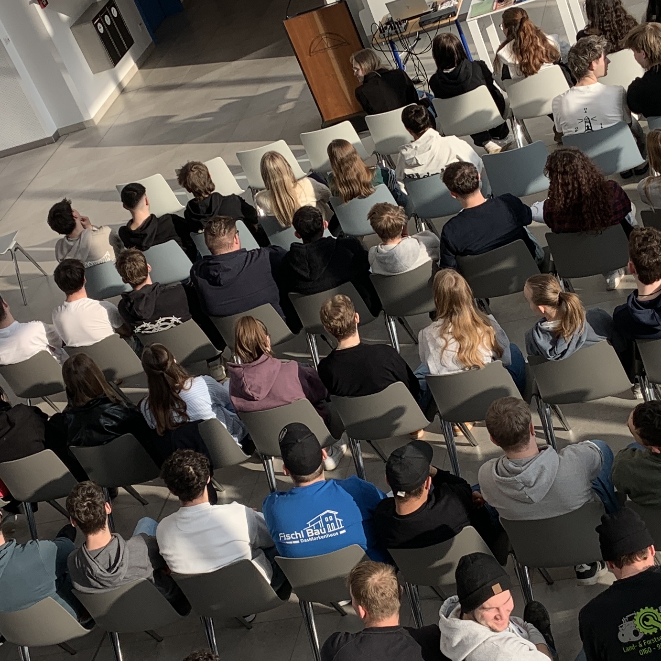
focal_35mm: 67
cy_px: 336
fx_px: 1447
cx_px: 364
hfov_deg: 25.7
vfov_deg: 25.7
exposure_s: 1/302
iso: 25
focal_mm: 4.25
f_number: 1.8
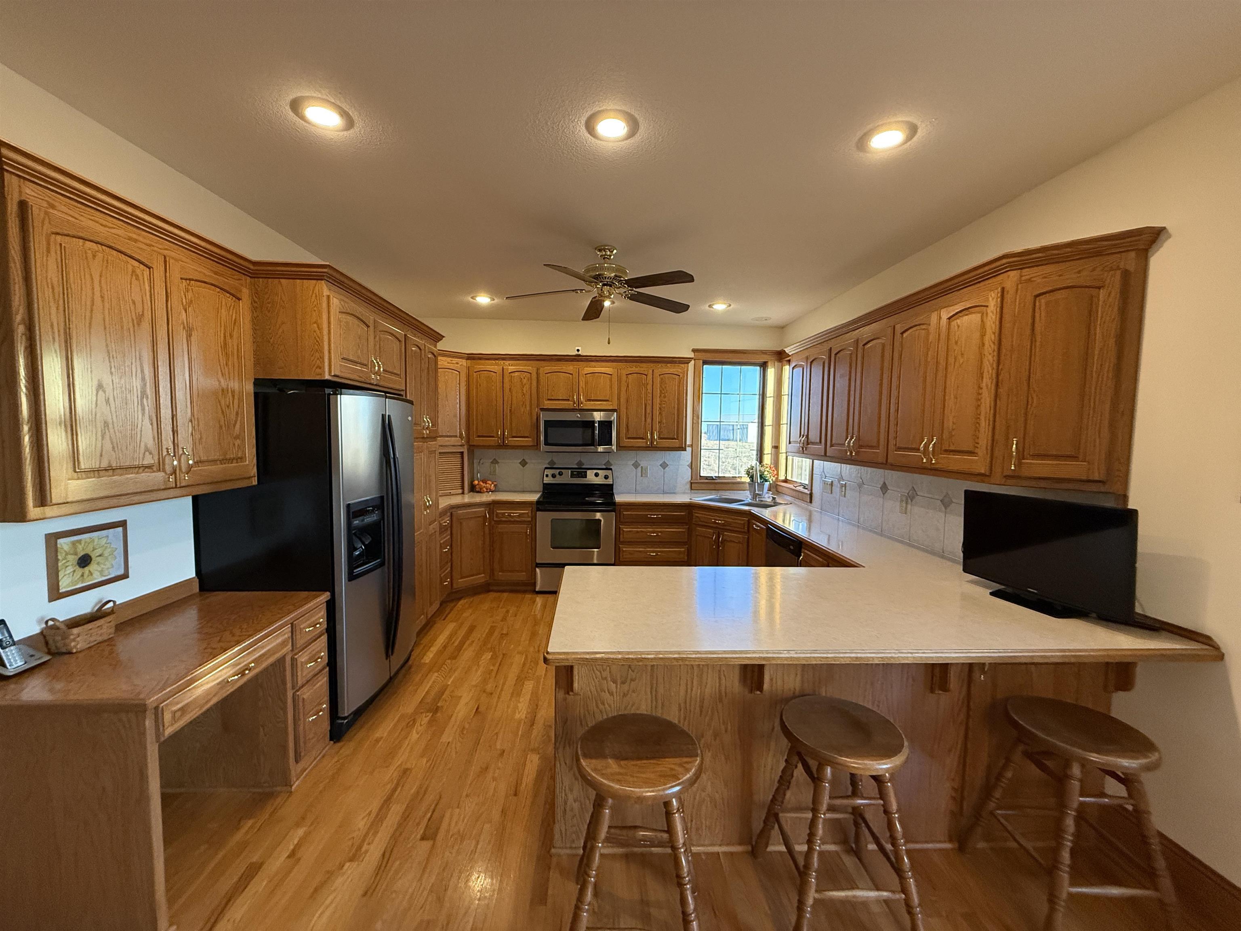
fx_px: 502
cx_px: 620
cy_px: 466
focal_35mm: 14
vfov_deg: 85.7
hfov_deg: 102.1
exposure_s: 1/120
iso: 400
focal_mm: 2.22
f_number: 2.2
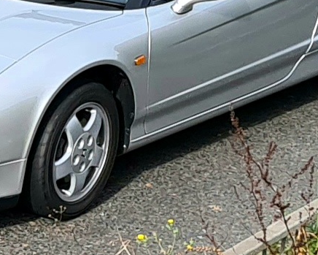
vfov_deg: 22.0
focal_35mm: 68
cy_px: 30
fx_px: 640
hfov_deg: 27.5
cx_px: 80
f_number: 1.8
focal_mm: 5.4
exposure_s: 1/1250
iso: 50
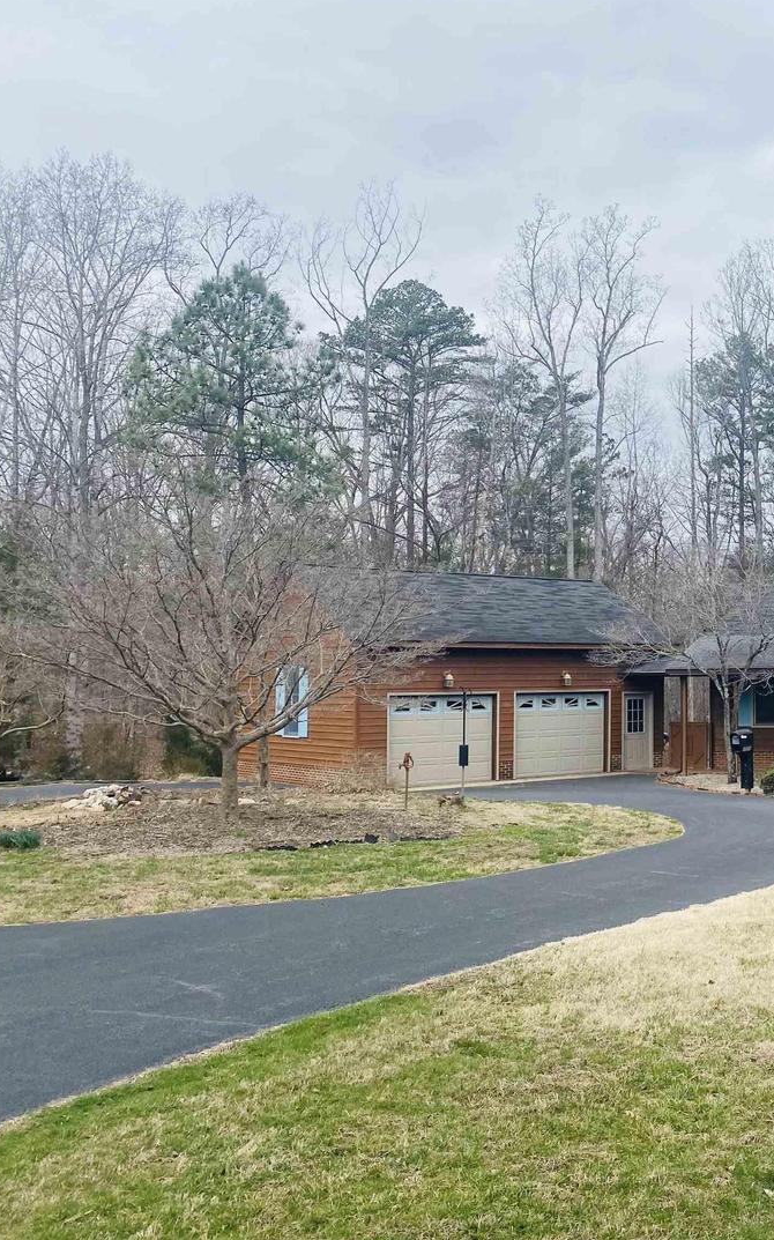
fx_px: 1250
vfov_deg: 52.8
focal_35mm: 37
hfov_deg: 31.2
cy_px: 617
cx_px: 819
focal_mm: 4.25
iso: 32
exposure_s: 1/1898
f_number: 1.8
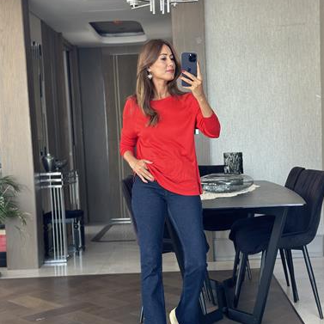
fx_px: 604
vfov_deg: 30.0
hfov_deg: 30.0
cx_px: 162
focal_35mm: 57
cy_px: 194
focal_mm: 6.86
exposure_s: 1/69
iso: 125
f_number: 1.78
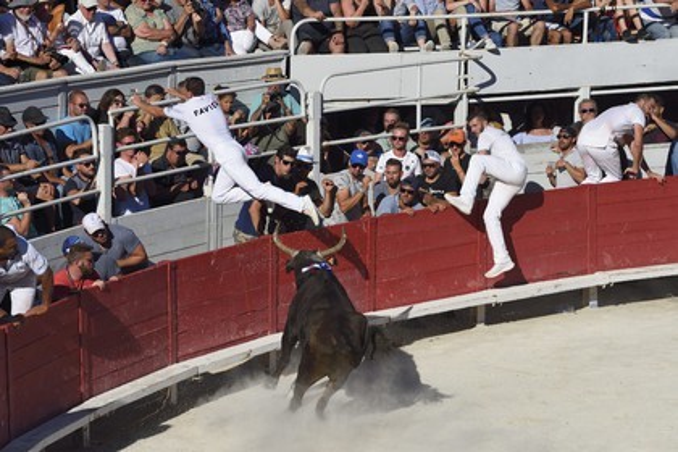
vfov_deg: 9.8
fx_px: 2636
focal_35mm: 140
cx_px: 339
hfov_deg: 14.7
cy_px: 226
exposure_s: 1/1600
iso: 400
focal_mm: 140
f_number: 9
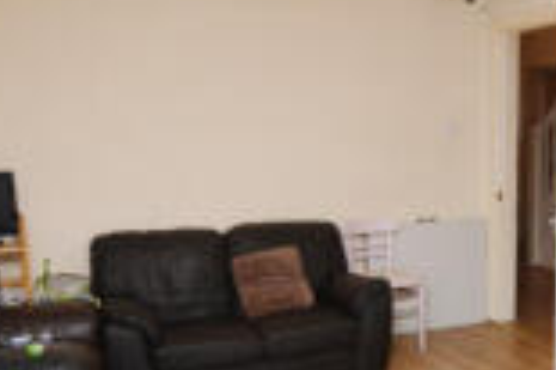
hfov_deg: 41.3
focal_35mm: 46
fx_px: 710
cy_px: 253
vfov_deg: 28.9
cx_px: 427
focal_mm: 10
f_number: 4.5
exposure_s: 1/160
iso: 400
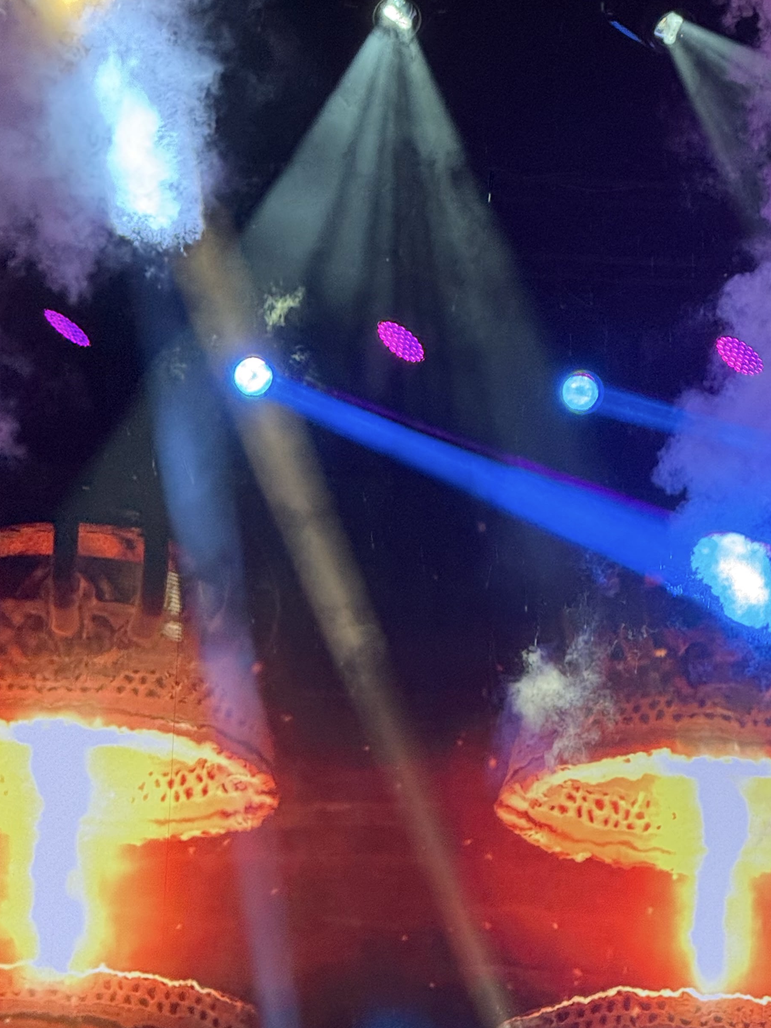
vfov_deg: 9.9
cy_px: 824
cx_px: 579
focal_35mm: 200
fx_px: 5940
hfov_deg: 7.4
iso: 250
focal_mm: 15.66
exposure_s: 1/82
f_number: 2.8
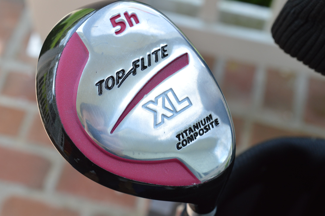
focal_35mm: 63
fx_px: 568
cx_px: 162
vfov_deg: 21.5
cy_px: 108
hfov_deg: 31.9
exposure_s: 1/160
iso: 400
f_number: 8
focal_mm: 42
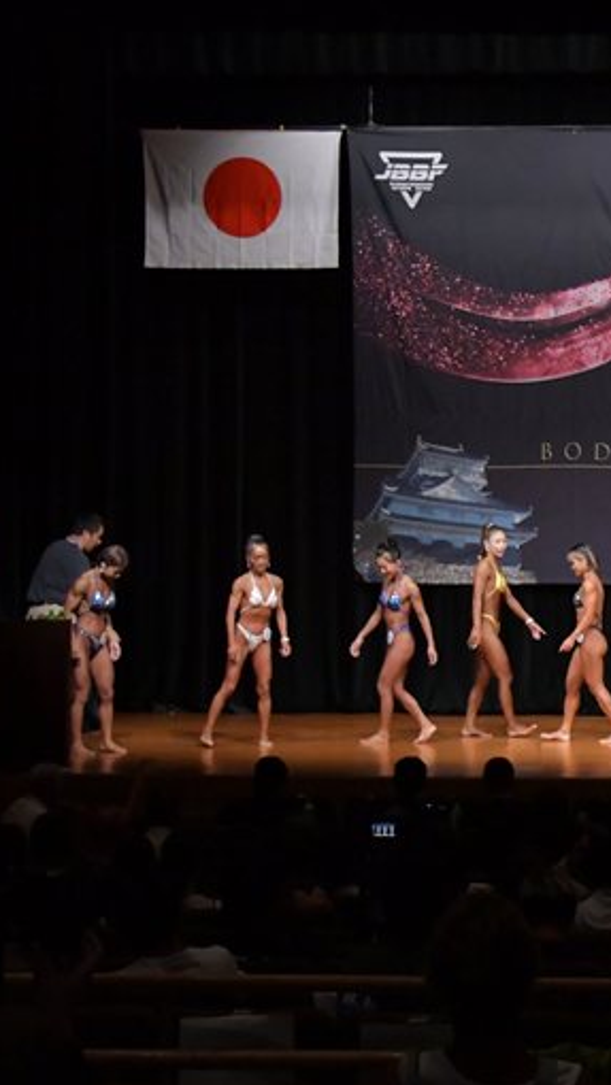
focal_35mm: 105
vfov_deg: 20.4
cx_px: 804
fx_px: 3023
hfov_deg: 11.2
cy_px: 547
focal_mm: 44
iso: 5000
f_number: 5.6
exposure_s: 1/400
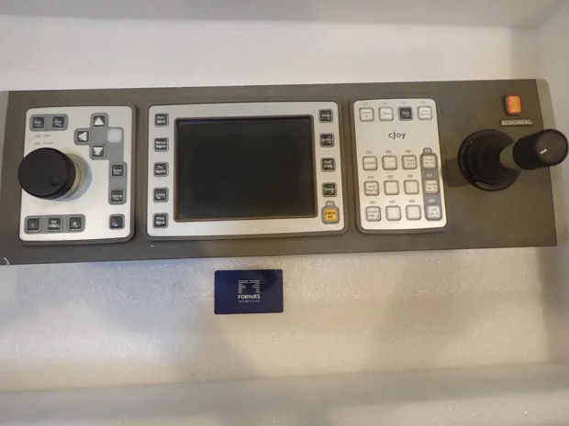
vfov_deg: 54.9
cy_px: 213
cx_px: 284
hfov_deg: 69.4
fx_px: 411
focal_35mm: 25
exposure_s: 1/50
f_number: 2
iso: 200
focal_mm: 4.5
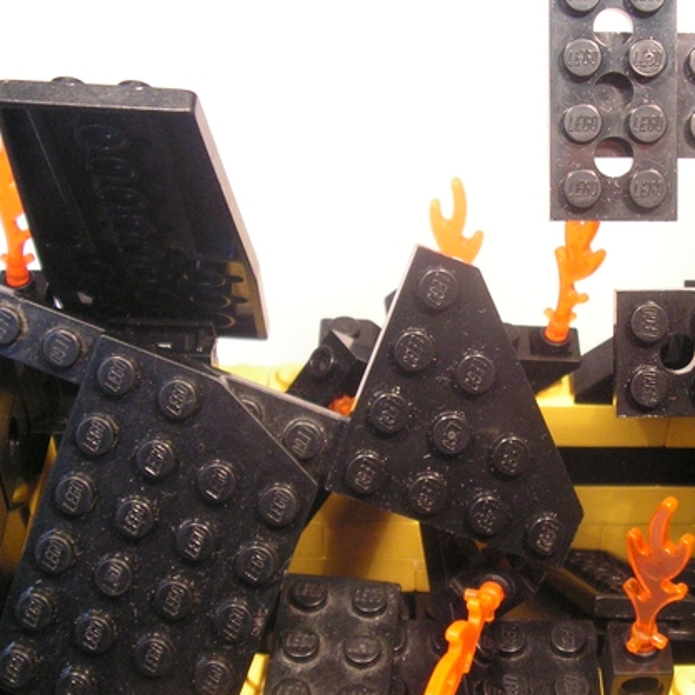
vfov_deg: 28.2
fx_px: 1386
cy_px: 350
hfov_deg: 27.9
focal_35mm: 61
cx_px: 500
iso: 160
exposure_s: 1/30
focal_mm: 6
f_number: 3.2
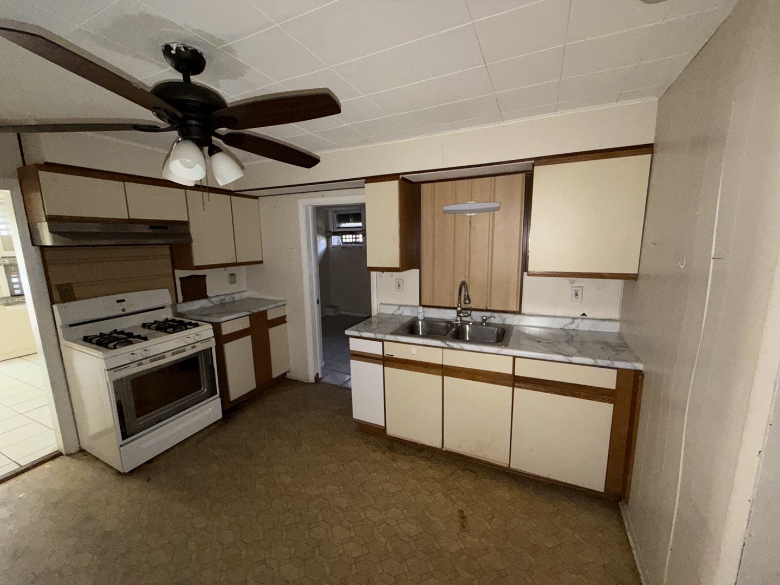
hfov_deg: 102.1
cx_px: 390
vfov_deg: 85.7
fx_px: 315
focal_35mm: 14
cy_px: 292
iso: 320
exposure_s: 1/37
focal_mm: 2.22
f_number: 2.2
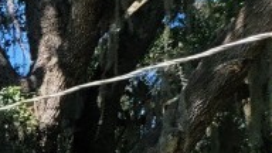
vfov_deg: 7.0
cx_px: -434
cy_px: 506
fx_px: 1089
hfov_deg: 11.2
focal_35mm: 151
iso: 40
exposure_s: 1/1584
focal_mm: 5
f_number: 1.8
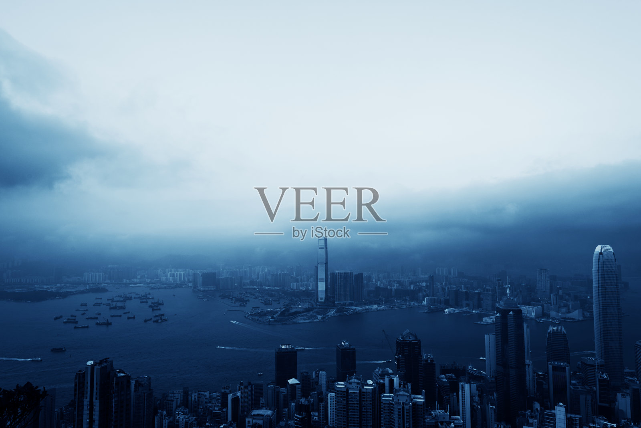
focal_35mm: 24
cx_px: 320
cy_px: 214
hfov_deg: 73.7
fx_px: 427
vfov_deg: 53.2
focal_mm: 24
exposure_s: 1/50
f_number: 9
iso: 100
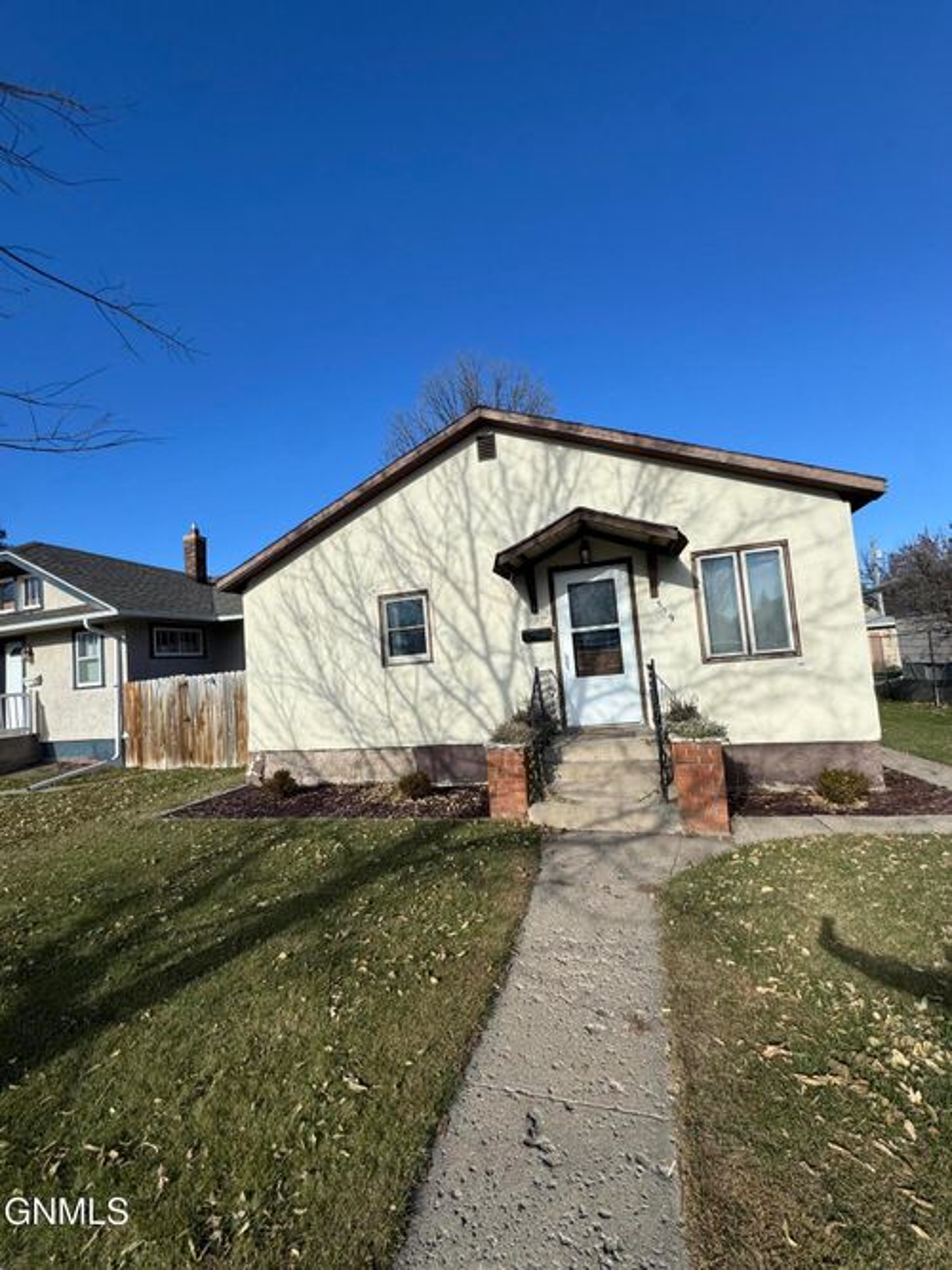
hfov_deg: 85.7
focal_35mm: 14
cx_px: 476
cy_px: 635
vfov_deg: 102.1
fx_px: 514
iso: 50
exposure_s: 1/2770
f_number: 2.2
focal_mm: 2.22
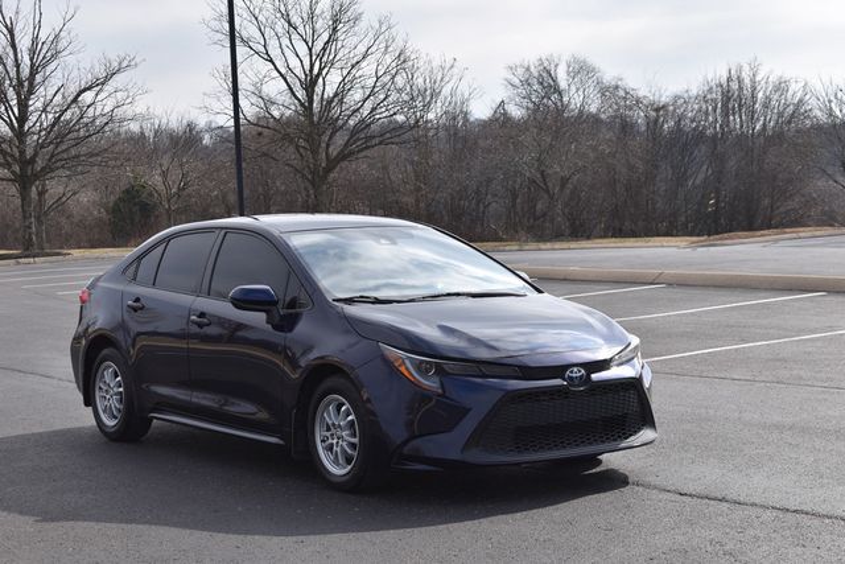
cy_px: 282
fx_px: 1690
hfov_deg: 28.1
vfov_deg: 18.9
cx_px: 422
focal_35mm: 72
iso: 100
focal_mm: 48
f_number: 8
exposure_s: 1/320
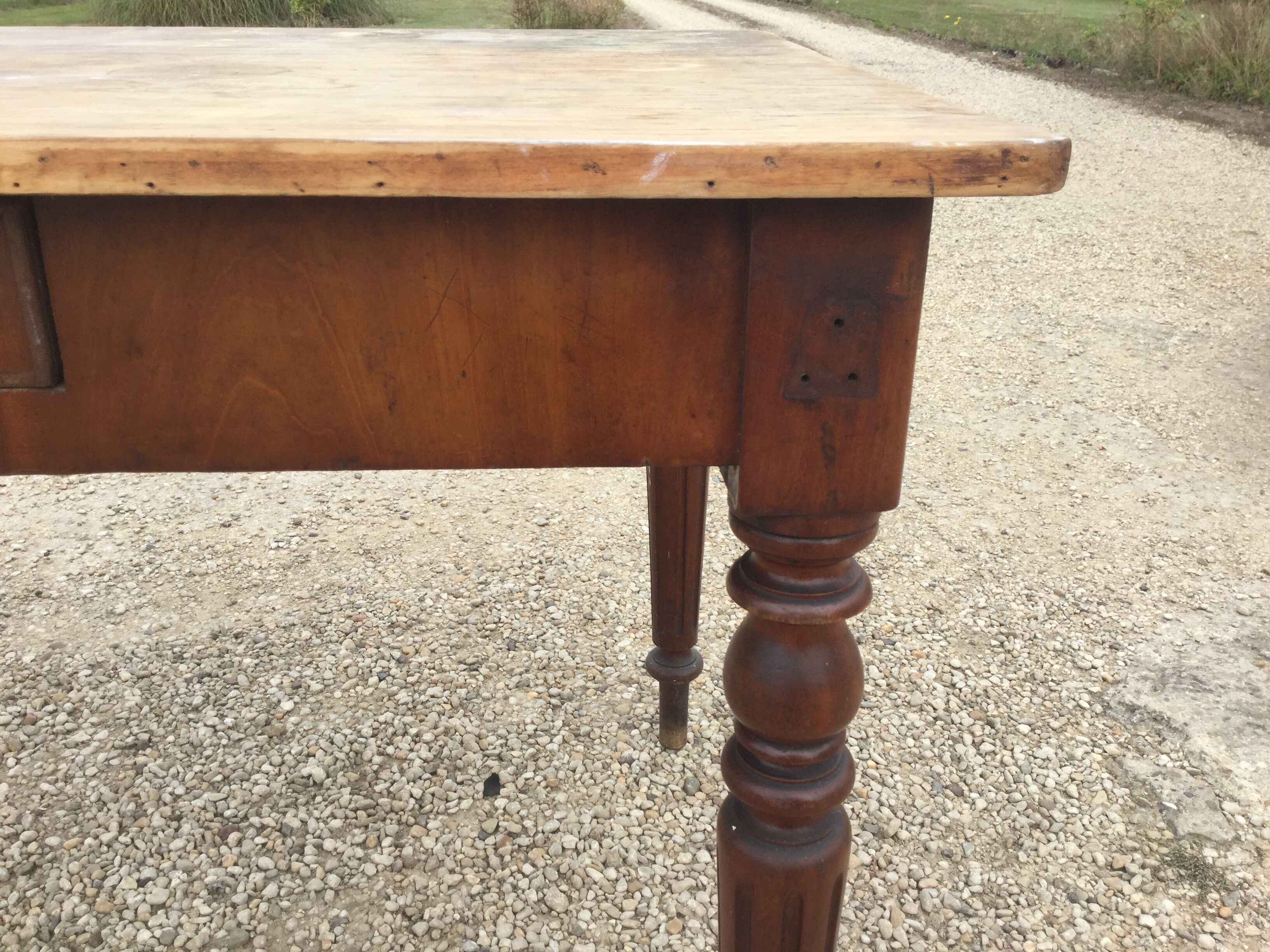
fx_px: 1137
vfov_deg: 45.4
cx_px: 635
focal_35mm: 31
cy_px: 476
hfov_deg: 58.4
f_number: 2.4
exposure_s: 1/448
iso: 25
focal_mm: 3.3
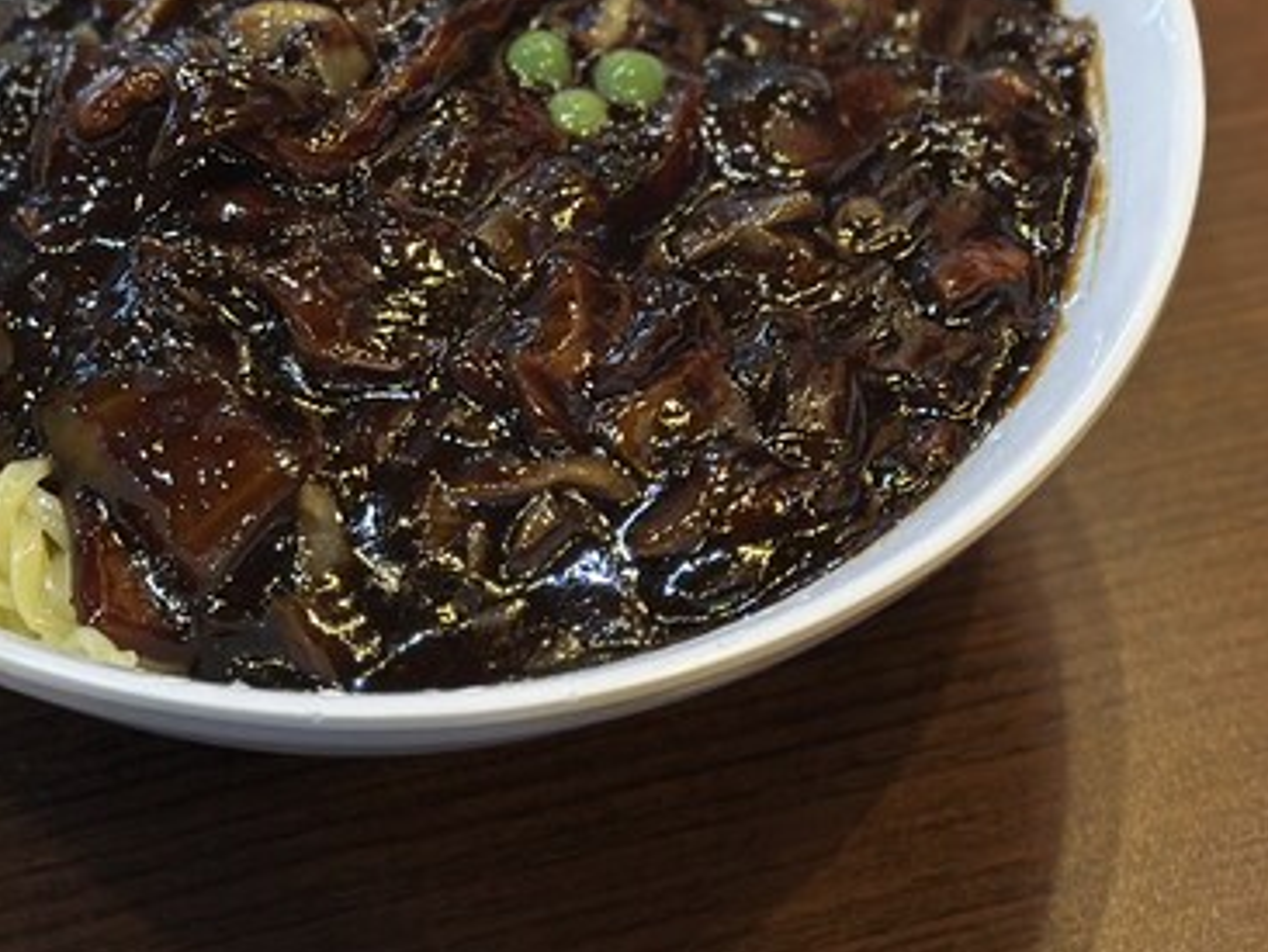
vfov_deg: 12.3
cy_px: -130
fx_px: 4325
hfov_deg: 16.4
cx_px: 114
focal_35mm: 118
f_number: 1.78
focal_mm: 6.86
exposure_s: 1/60
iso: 200
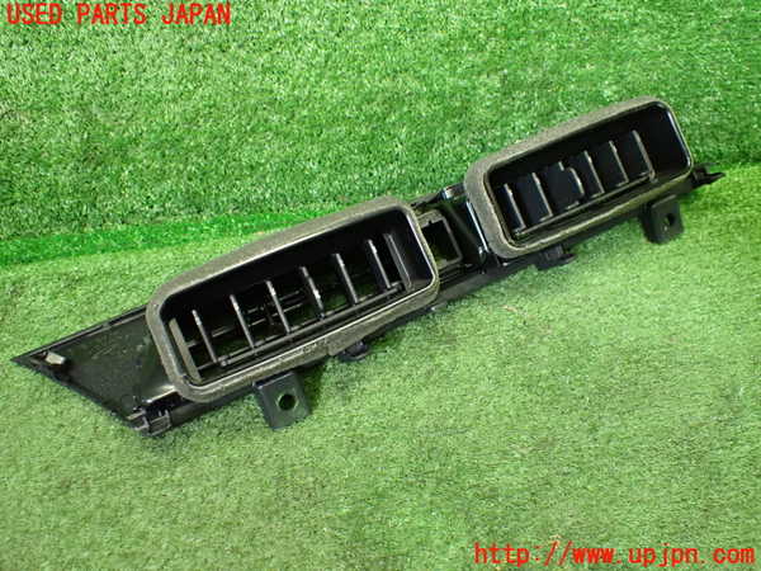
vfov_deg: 46.8
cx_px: 380
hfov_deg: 60.0
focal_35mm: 30
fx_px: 660
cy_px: 286
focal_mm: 5.4
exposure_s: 1/100
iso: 800
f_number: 2.3
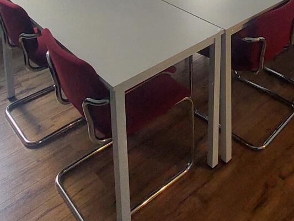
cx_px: 234
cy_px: -107
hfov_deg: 43.6
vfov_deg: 26.2
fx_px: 348
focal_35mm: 41
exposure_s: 1/60
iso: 250
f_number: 2.2
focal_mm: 1.74
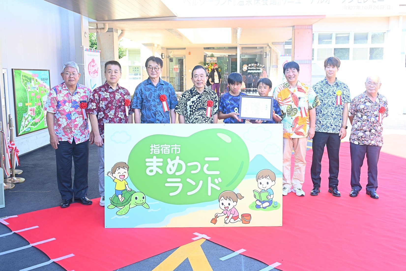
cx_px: 203
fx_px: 417
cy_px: 136
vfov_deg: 35.9
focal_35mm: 37
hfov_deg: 51.9
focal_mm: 37
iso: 640
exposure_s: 1/80
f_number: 9
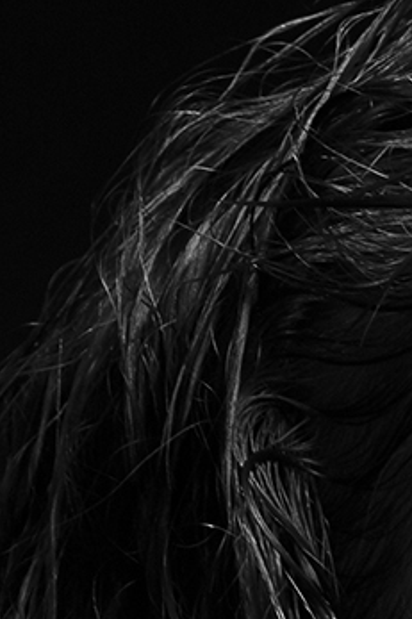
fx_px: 7131
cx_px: 861
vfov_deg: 4.9
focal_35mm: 415
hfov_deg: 3.3
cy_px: 1129
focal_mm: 60
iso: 200
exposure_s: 1/500
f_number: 13
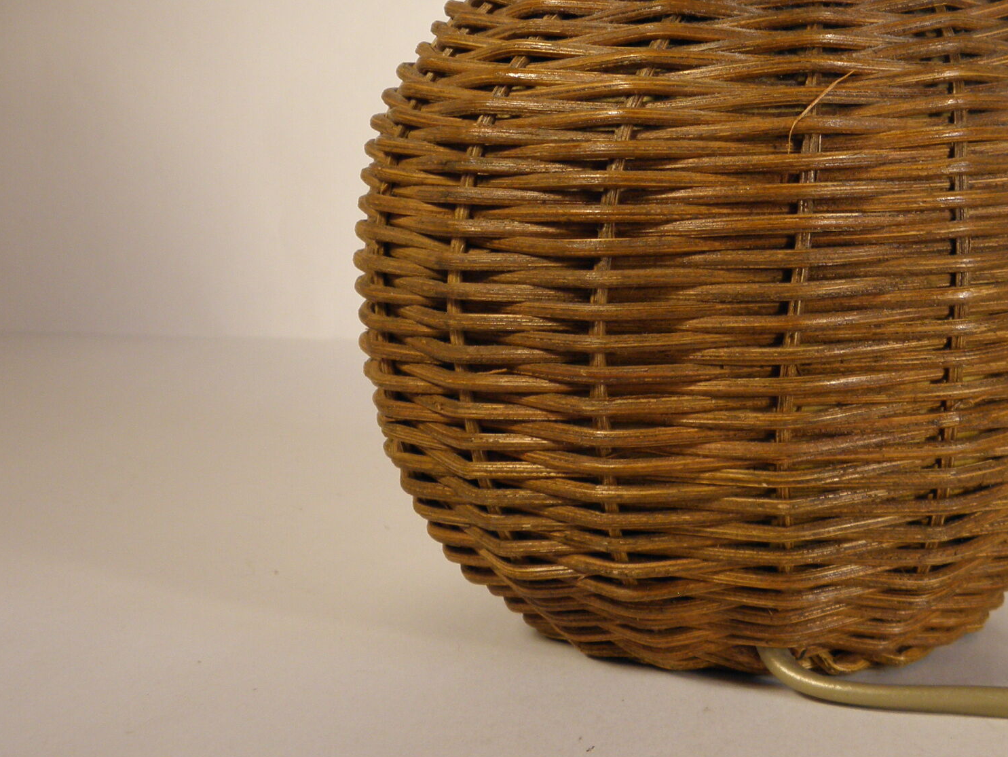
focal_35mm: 81
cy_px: 168
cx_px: 823
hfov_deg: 23.7
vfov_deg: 18.1
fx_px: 2359
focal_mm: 8.6
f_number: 3.9
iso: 100
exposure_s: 1/40
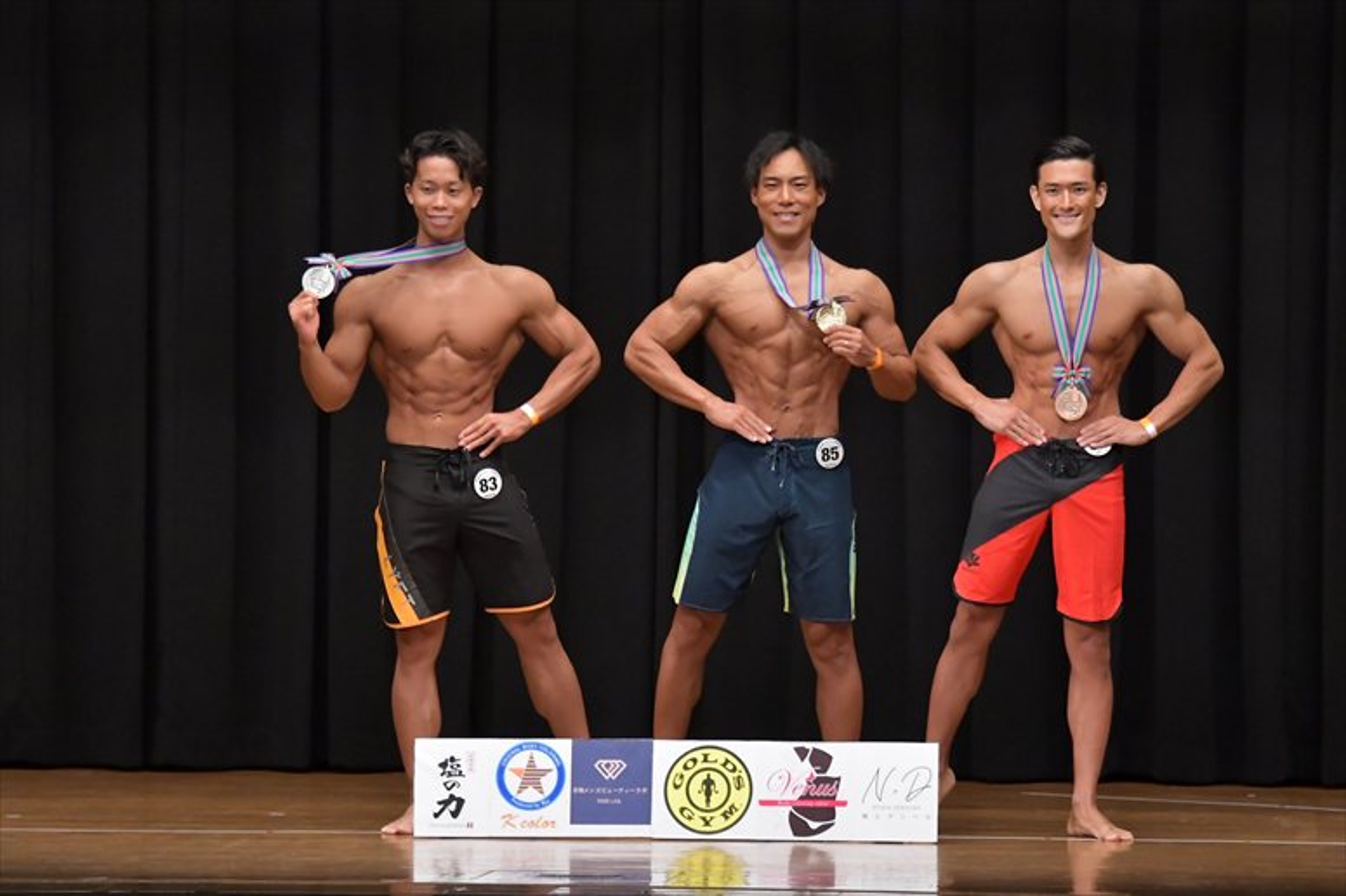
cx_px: 673
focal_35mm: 202
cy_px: 448
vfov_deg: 6.8
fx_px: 7549
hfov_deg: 10.2
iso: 6400
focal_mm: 135
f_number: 5.6
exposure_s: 1/400
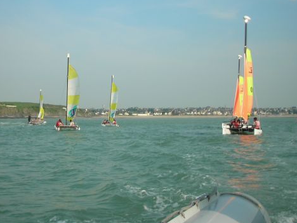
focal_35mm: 52
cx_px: 106
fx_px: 446
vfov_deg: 27.9
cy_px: 85
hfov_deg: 36.5
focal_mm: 6.3
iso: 50
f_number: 6.4
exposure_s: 1/157
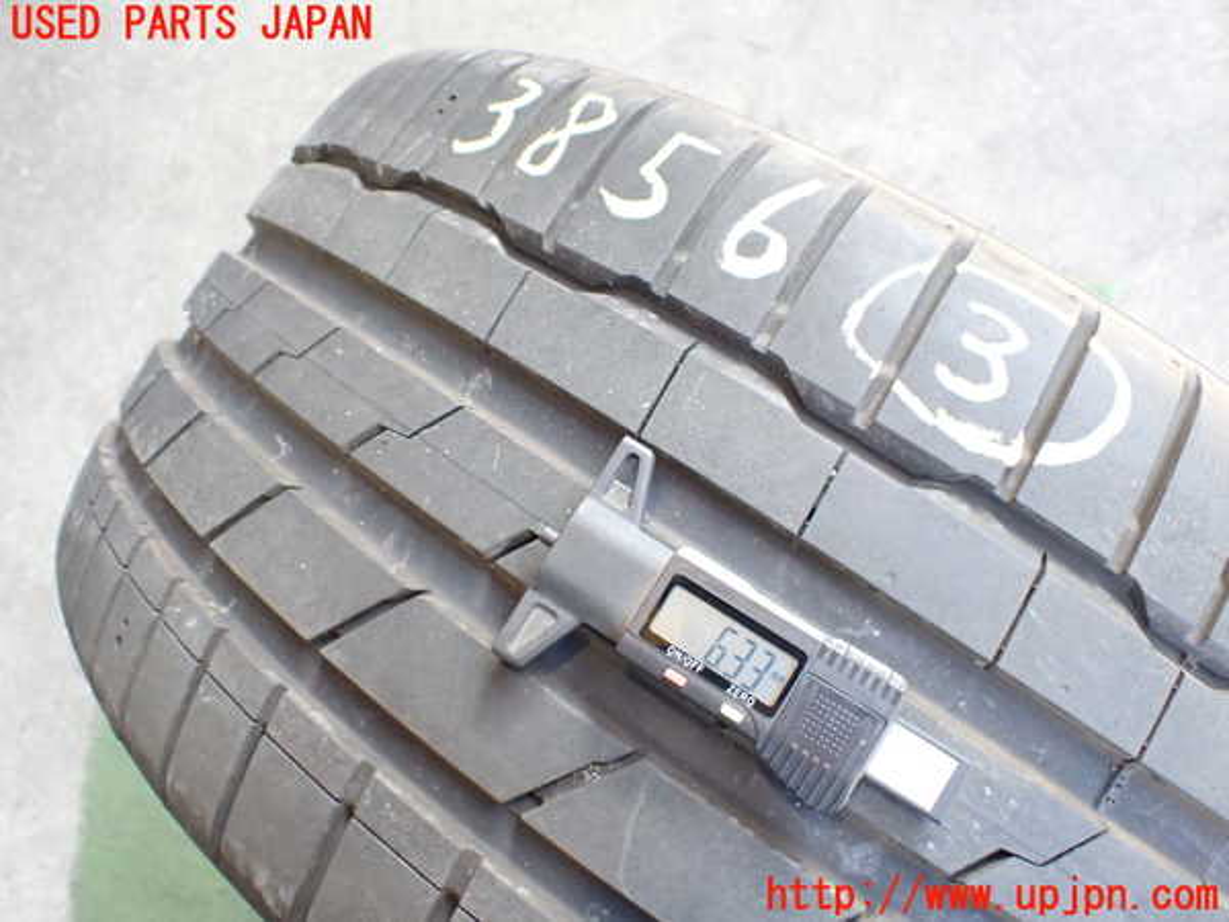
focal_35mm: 30
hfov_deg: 60.0
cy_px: 461
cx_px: 614
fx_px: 1065
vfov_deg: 46.8
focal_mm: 5.4
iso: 800
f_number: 2.3
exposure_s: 1/125
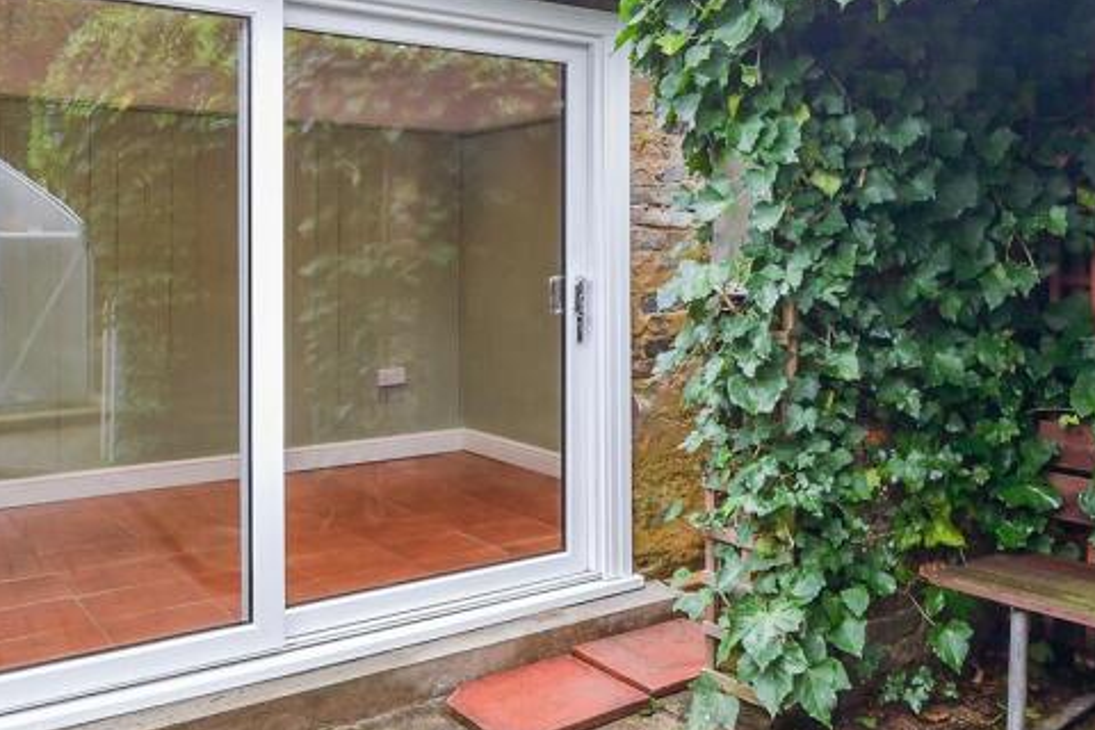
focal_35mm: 32
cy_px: 254
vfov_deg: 40.7
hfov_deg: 56.4
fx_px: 973
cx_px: 794
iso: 320
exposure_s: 1/30
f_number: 8
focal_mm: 10
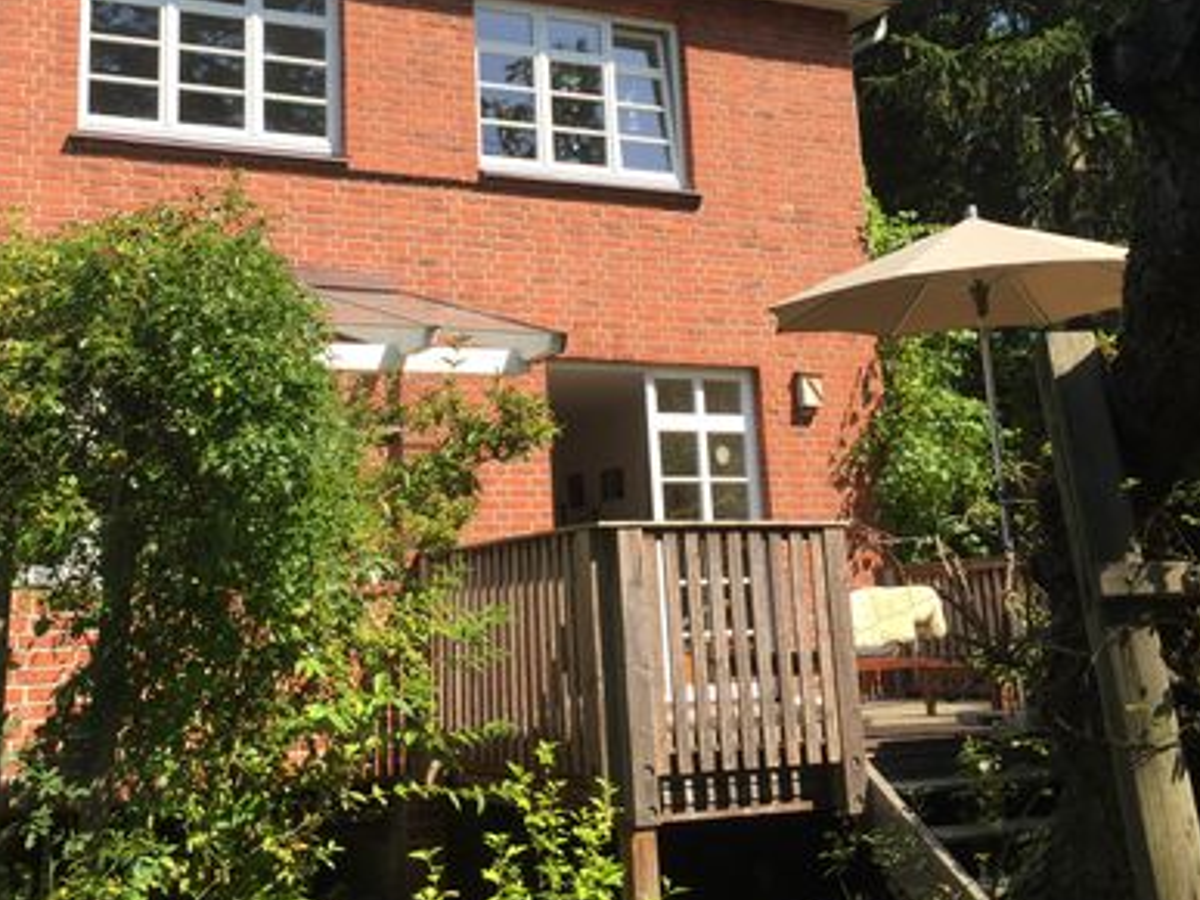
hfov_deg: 41.9
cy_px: 258
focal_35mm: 45
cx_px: 493
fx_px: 1559
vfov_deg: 31.7
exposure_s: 1/1014
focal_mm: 4.15
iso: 32
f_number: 2.2
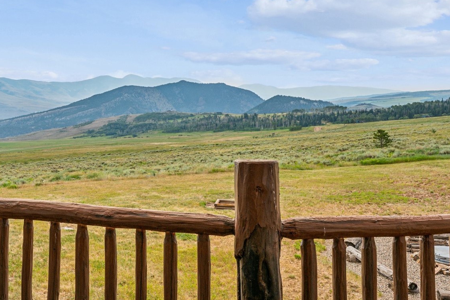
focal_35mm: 36
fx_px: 450
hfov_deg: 52.0
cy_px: 102
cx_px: 144
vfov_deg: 36.5
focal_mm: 24
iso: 100
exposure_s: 1/160
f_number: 9
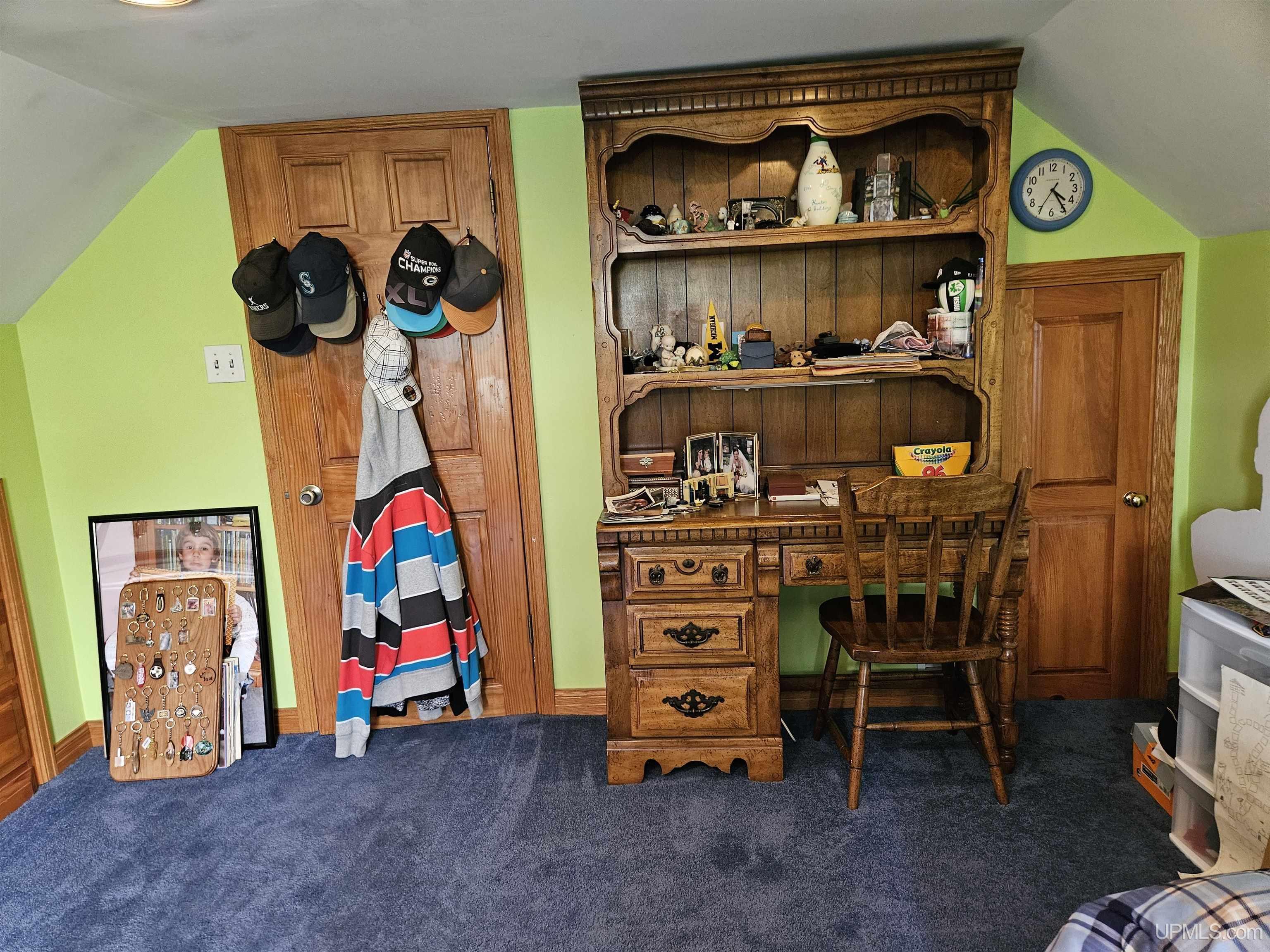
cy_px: 476
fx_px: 844
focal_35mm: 23
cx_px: 635
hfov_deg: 73.9
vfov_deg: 58.9
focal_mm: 5.4
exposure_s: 1/30
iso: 640
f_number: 1.8
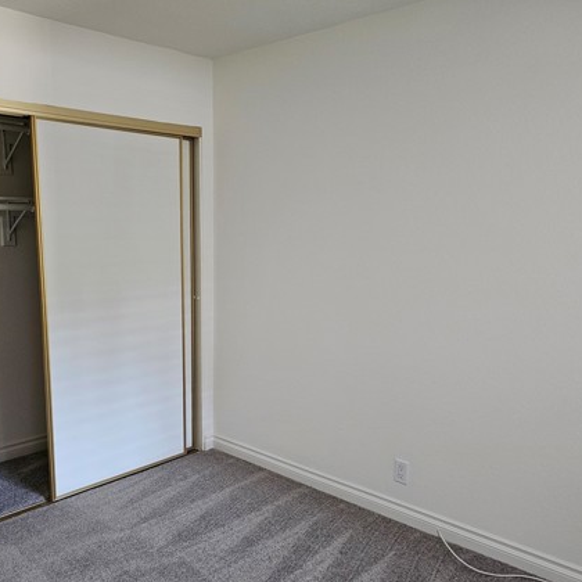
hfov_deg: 52.1
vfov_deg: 52.4
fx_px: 590
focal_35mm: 31
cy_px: 321
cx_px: 224
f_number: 1.7
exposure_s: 1/60
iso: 800
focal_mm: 6.3
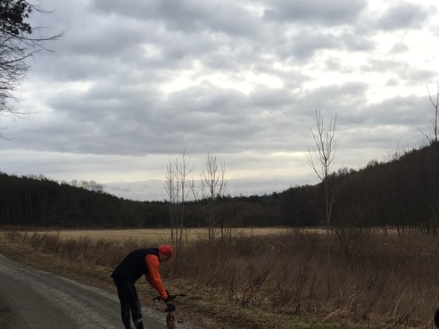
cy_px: 216
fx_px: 672
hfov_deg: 35.6
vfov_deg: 27.4
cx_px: 311
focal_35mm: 53
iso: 25
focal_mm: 4.15
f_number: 2.2
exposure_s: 1/100
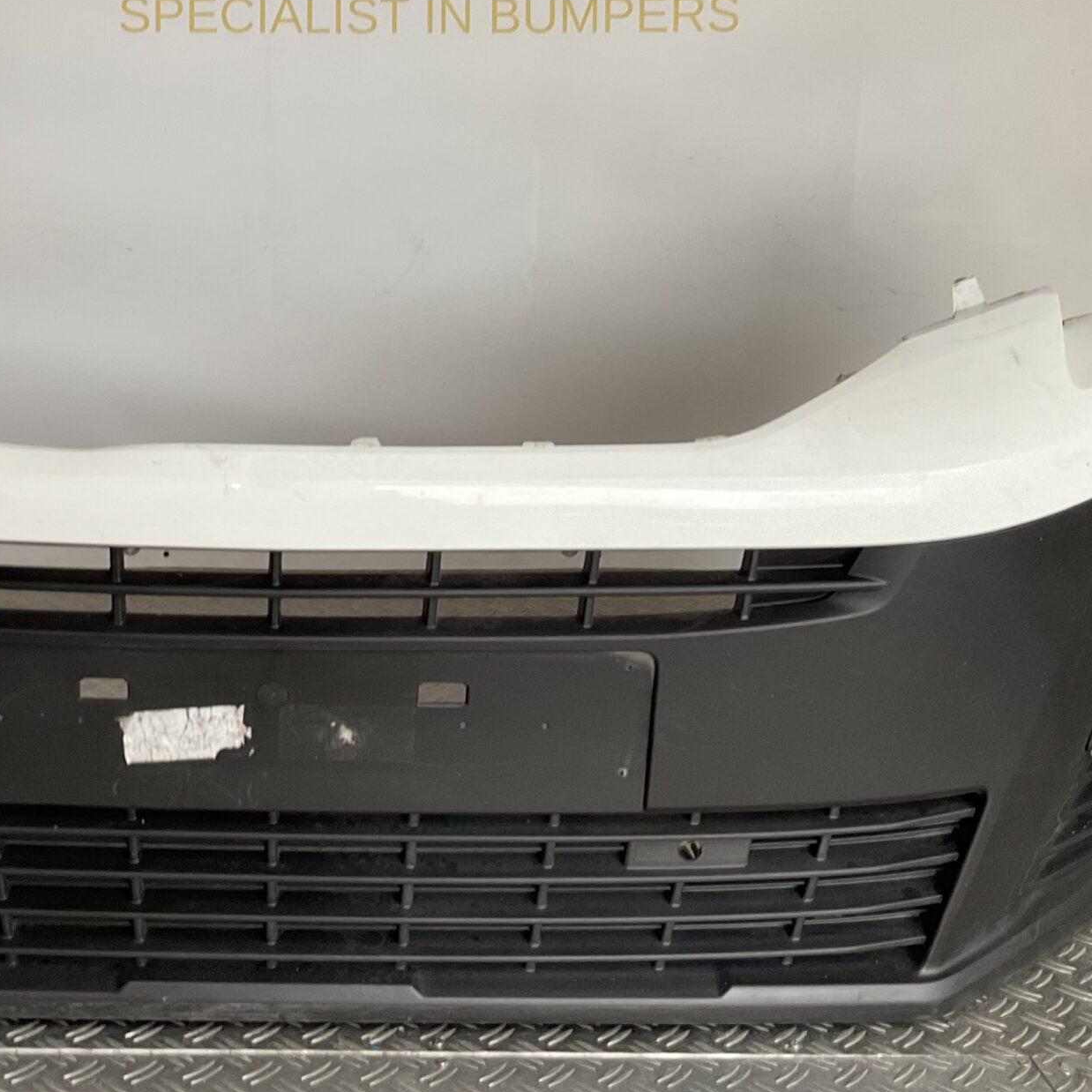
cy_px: 410
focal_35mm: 53
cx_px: 302
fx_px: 1892
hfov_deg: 31.7
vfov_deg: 32.1
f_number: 1.8
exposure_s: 1/50
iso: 40
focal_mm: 3
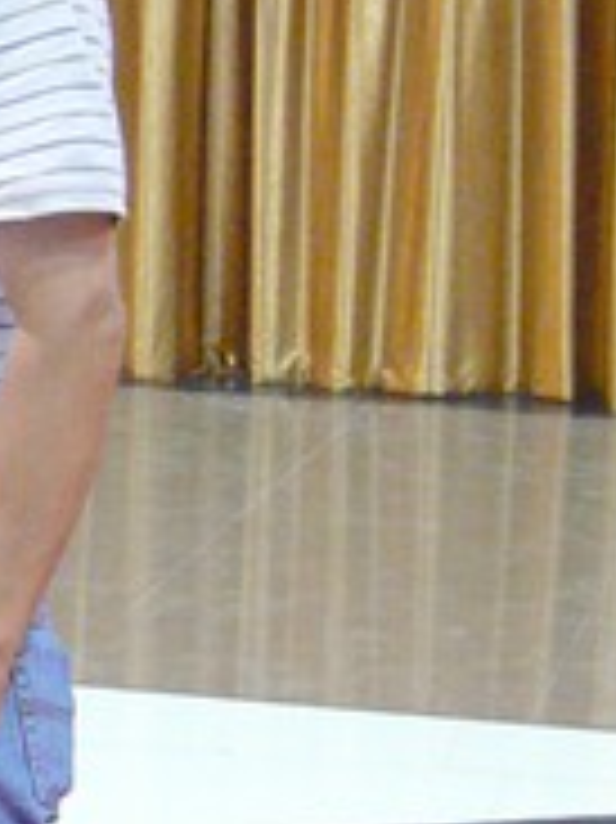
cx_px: -351
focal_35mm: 153
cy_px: 329
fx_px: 3634
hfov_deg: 9.4
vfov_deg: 12.9
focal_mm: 7.4
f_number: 2.8
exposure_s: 1/15
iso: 400
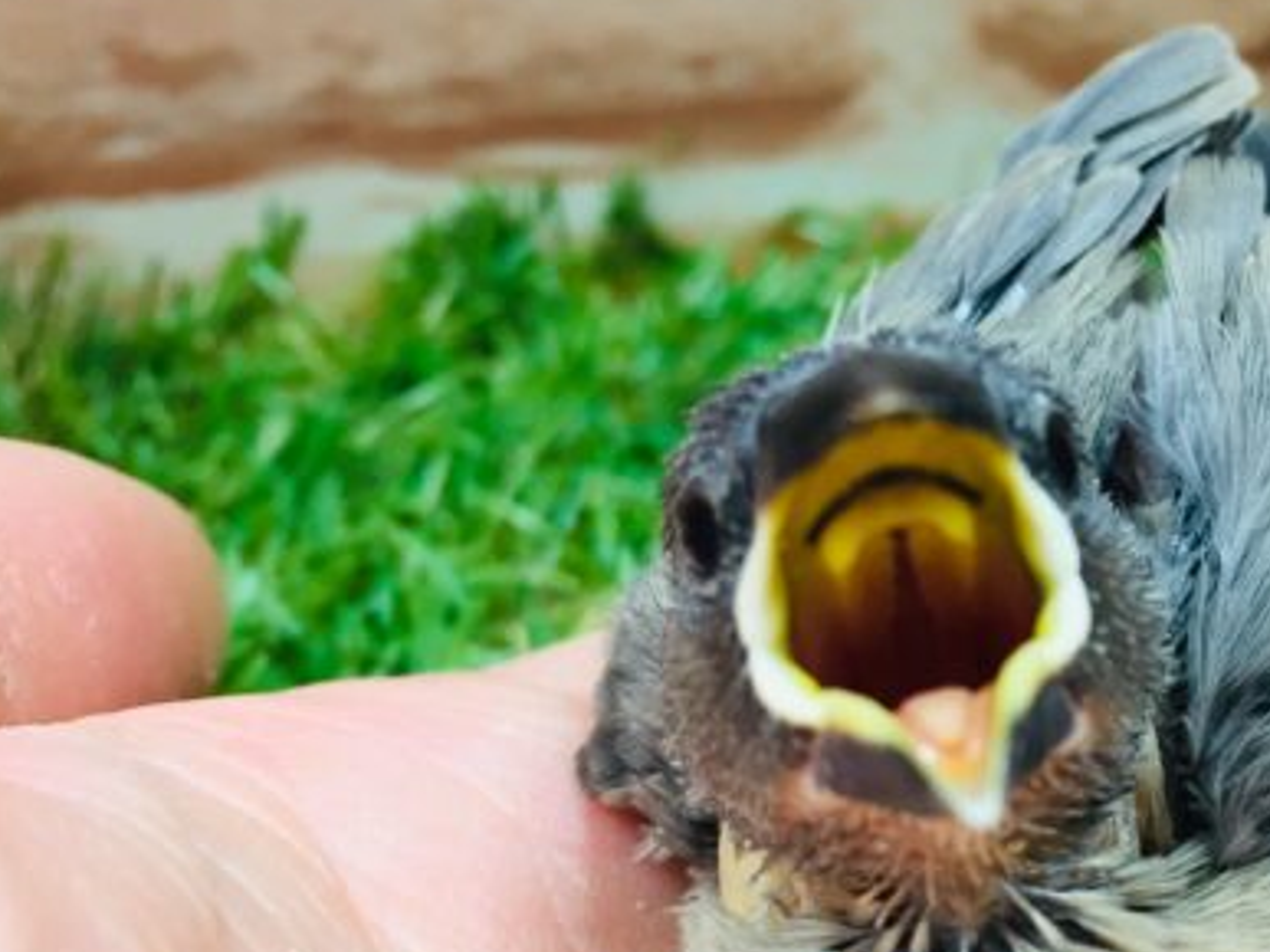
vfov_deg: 30.2
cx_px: 1030
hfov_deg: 38.1
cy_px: 529
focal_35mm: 48
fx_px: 1760
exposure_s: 1/30
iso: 64
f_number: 2.2
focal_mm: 4.15
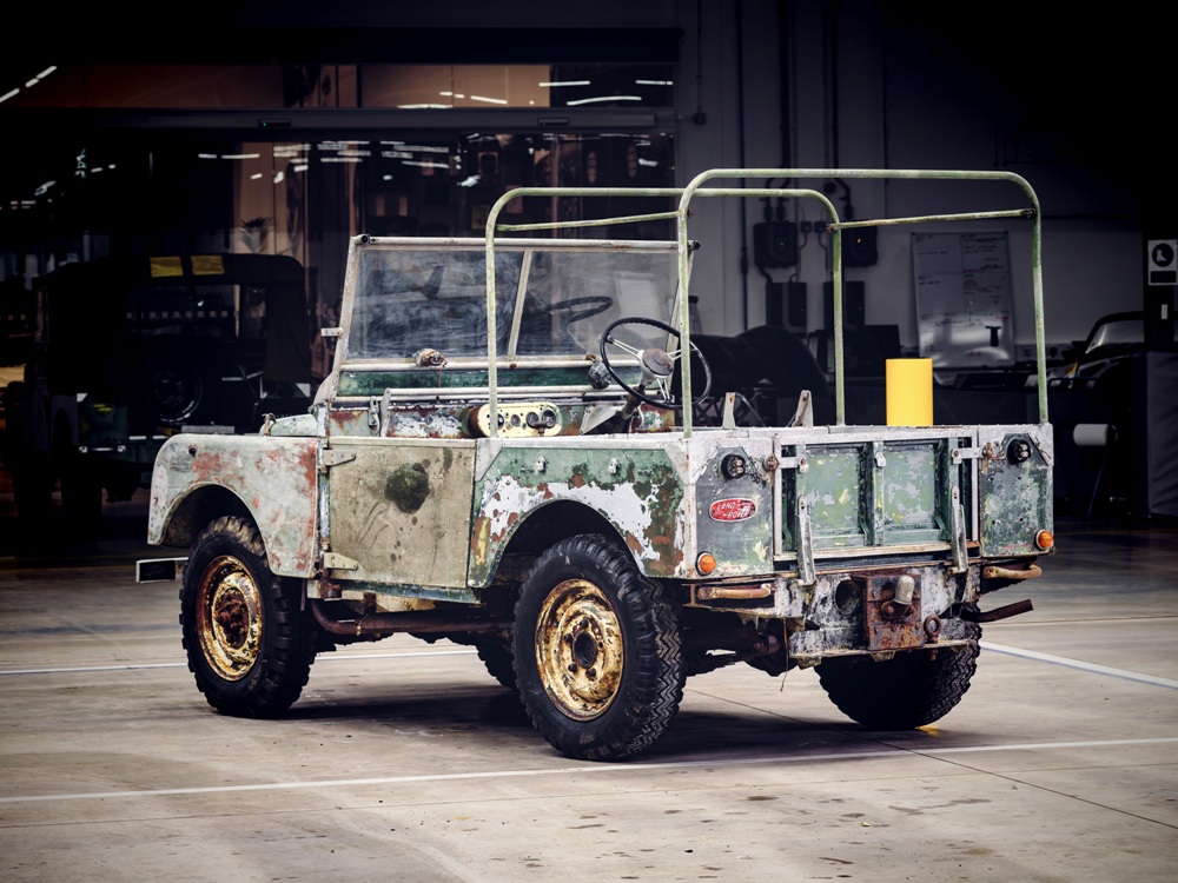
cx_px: 589
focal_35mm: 118
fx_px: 4016
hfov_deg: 16.7
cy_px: 442
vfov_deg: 12.6
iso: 200
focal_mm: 150
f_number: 11
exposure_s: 1/1.67
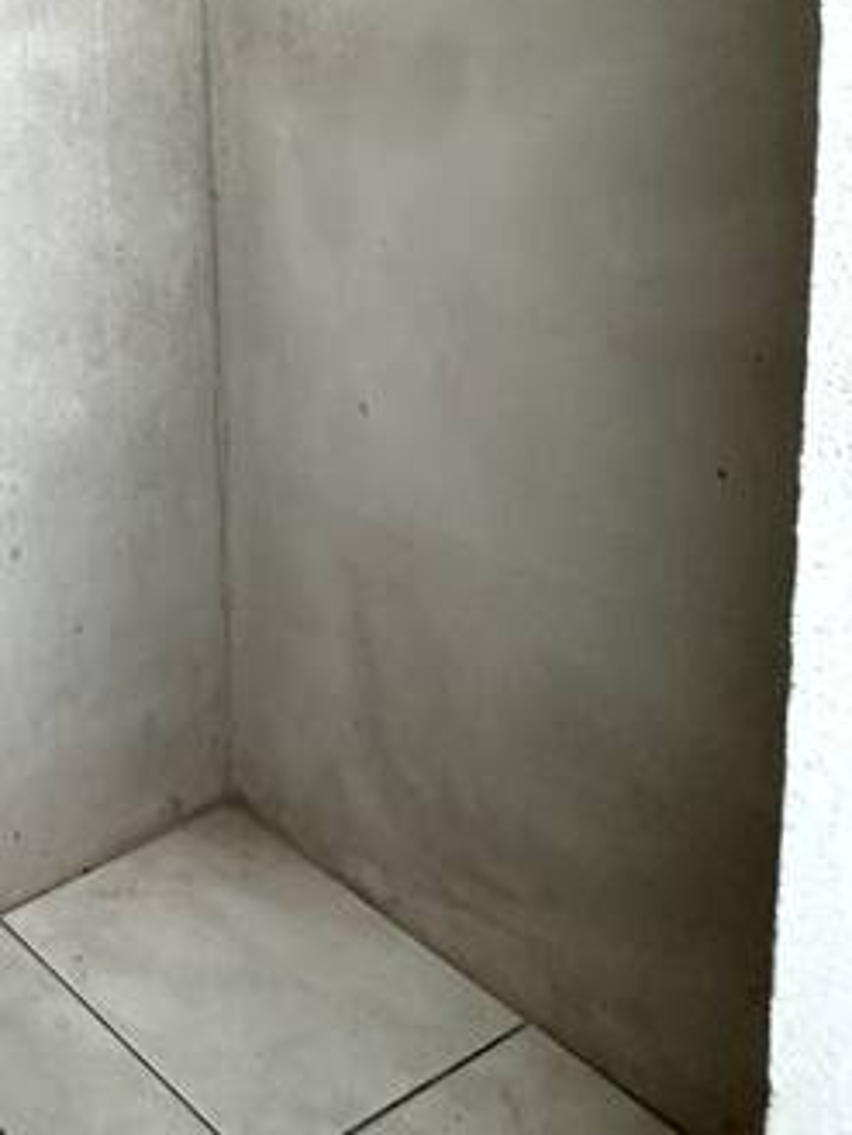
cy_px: 17
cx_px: -535
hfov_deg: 23.1
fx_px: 1509
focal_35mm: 46
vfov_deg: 37.2
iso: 200
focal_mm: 2.22
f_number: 2.2
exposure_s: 1/60
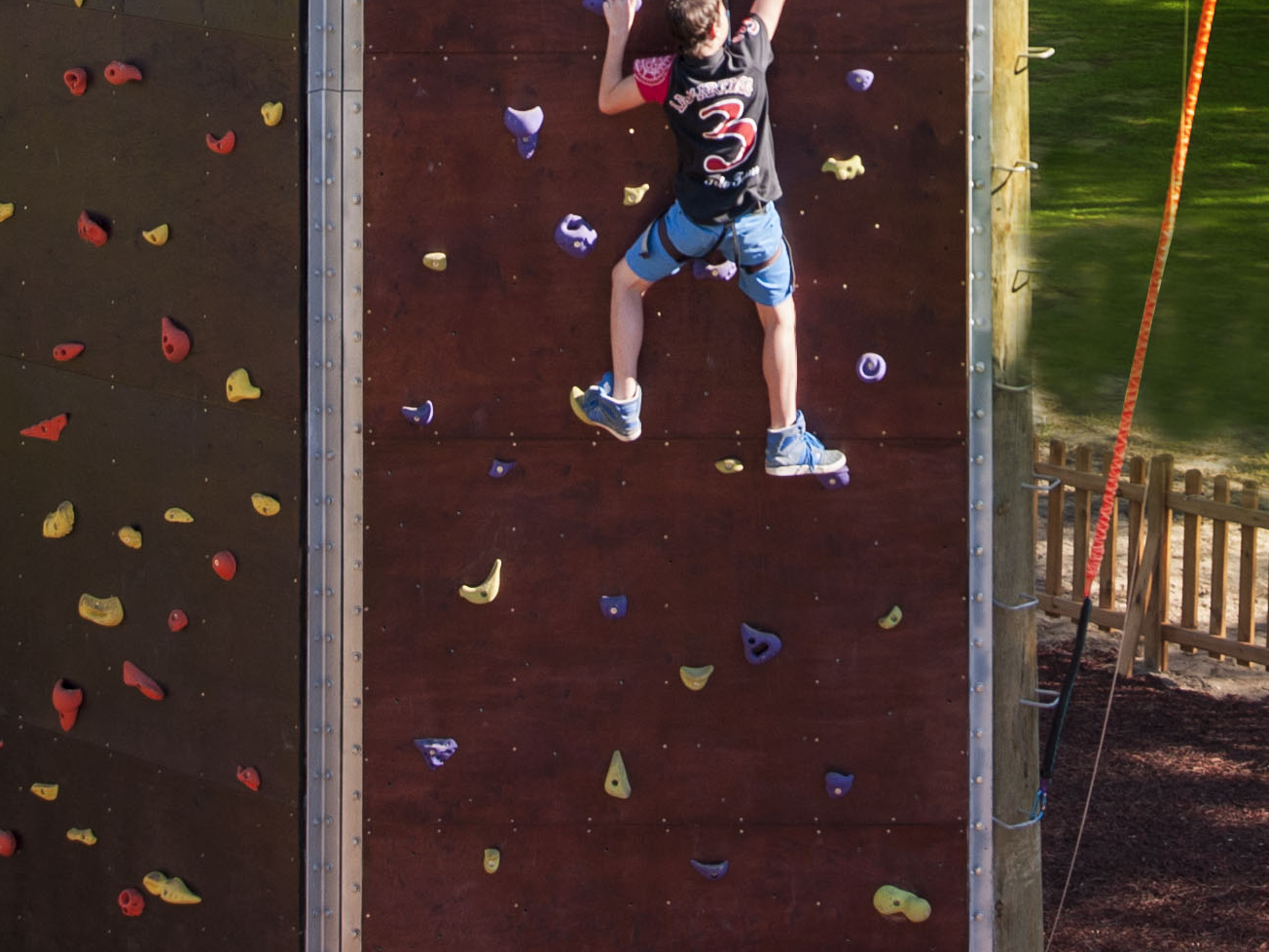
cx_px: 905
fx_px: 3923
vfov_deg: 12.8
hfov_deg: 18.3
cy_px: -667
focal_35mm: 107
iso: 100
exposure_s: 1/250
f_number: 4.8
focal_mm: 24
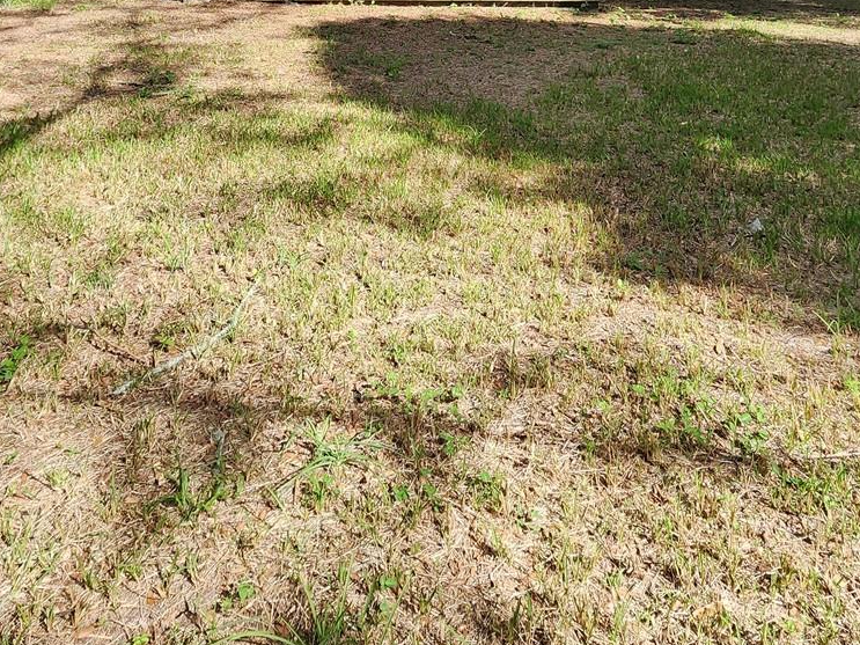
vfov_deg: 42.2
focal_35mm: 28
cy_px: -17
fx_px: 696
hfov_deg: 63.4
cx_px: 439
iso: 50
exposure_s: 1/611
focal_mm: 2.2
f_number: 2.2
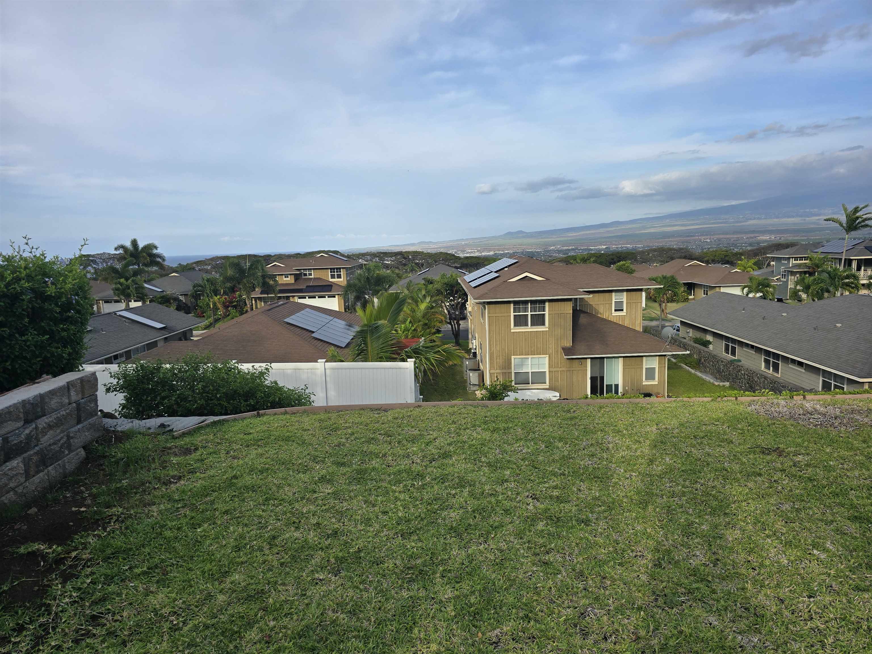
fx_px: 579
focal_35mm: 23
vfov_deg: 58.9
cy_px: 327
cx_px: 436
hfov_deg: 73.9
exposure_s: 1/493
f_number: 1.7
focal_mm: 6.3
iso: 12
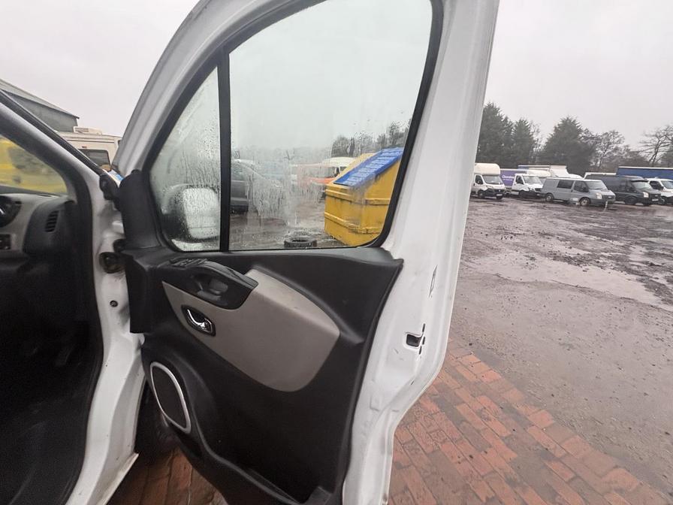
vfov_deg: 85.7
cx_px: 336
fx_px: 272
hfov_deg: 102.1
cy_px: 252
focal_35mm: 14
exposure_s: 1/60
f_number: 2.2
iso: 250
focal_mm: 2.22
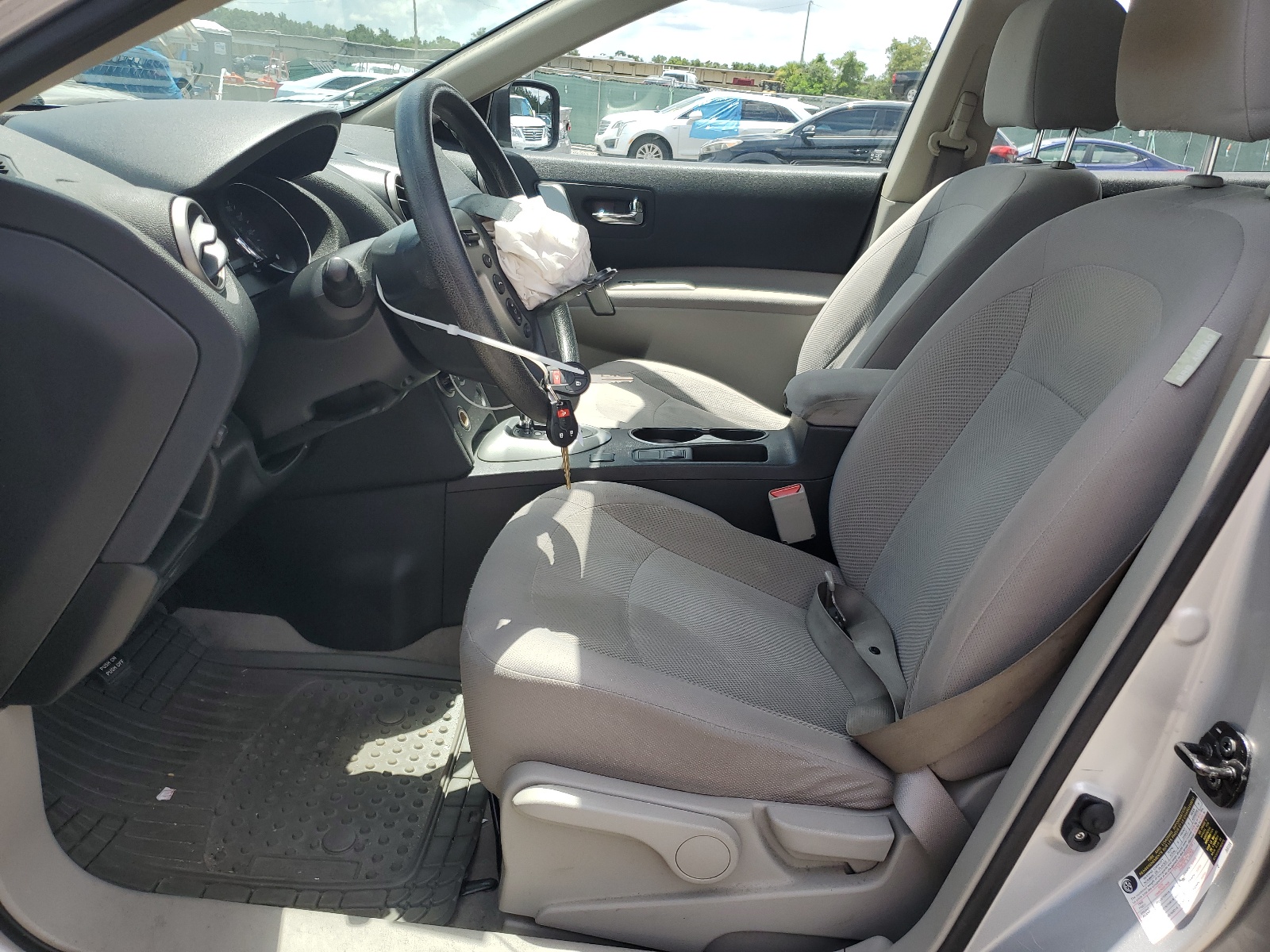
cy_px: 476
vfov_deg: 53.1
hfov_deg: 67.3
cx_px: 635
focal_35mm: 26
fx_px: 954
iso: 50
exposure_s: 1/1250
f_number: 1.5
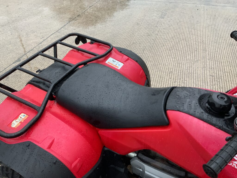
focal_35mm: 29
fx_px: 199
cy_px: 89
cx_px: 118
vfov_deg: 48.2
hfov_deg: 61.7
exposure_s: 1/122
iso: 40
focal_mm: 3
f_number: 1.8
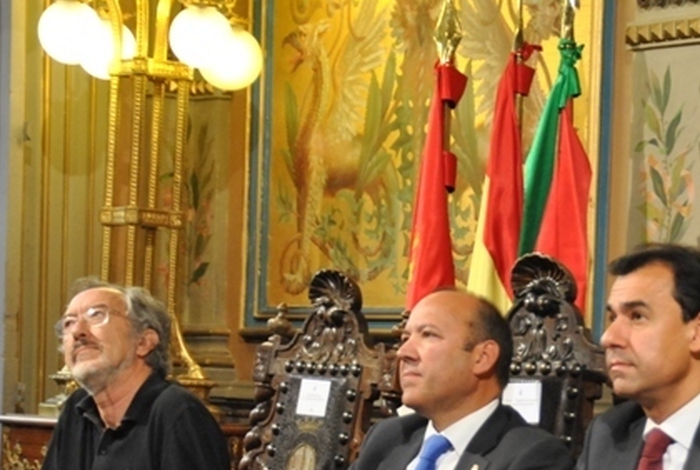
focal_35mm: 137
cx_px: 583
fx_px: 2670
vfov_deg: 10.0
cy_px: 352
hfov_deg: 14.8
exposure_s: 1/125
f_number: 4.8
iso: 800
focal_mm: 48
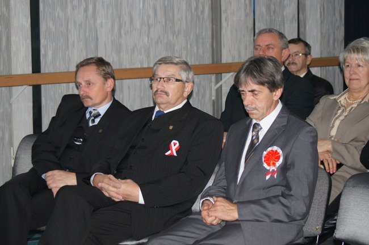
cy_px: 122
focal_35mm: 112
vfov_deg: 12.2
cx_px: 184
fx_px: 1152
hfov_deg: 18.2
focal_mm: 75
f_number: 4.5
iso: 800
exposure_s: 1/125
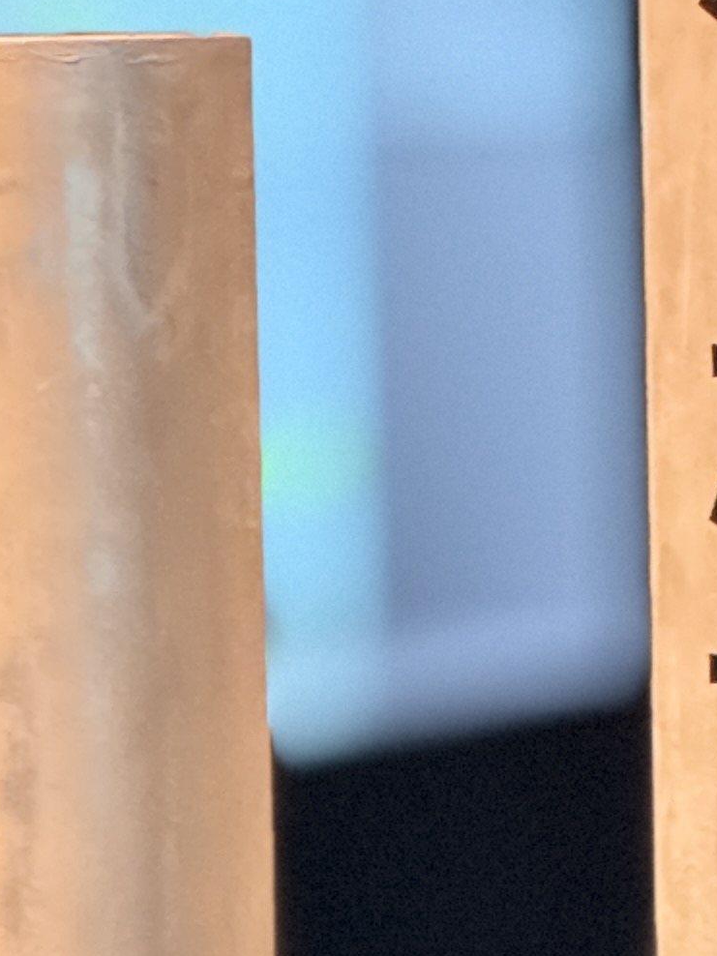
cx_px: 869
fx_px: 11268
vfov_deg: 4.9
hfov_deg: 3.6
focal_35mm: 408
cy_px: 749
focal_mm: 16.89
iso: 2500
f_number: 2.8
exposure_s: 1/20
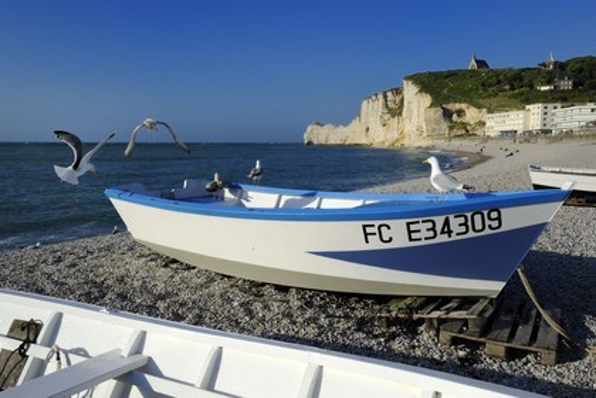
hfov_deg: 58.7
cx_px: 298
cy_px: 199
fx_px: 530
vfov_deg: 41.1
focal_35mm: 32
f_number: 18
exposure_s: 1/640
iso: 800
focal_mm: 32
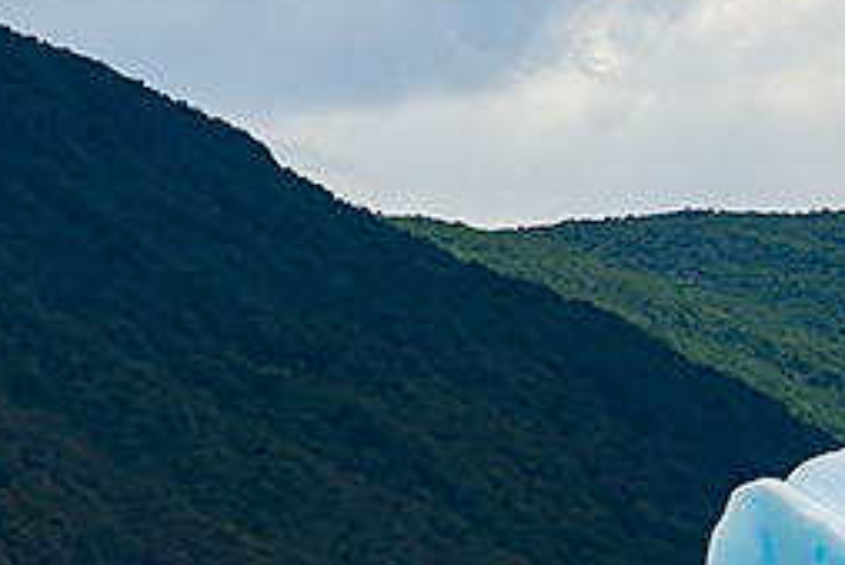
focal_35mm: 554
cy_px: -306
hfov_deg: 3.7
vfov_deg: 2.5
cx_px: 888
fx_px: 13011
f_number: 6.3
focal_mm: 70
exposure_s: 1/640
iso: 100
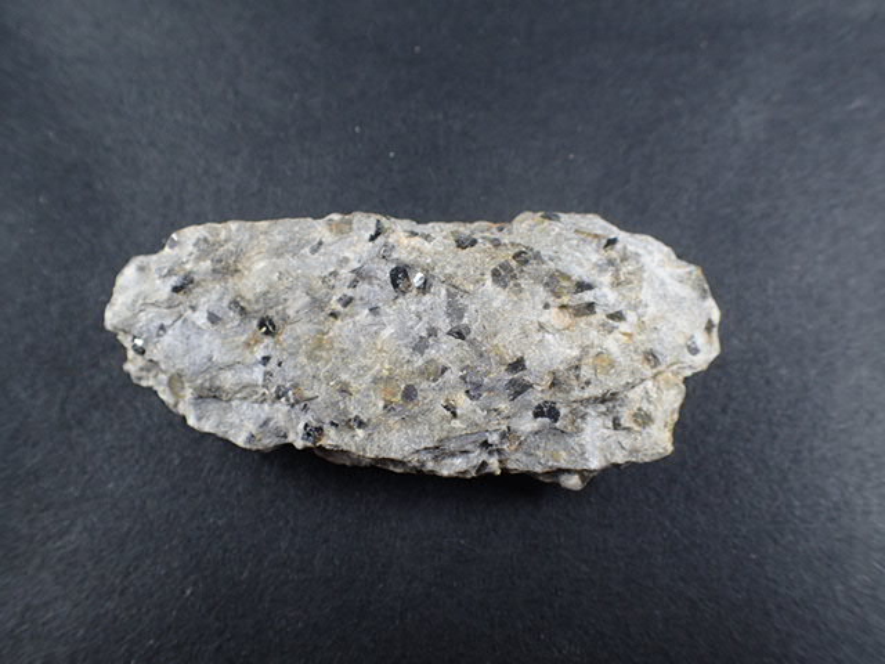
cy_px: 332
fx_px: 767
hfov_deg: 60.0
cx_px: 442
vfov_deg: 46.8
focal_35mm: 30
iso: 100
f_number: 2.3
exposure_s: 1/125
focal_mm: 5.5
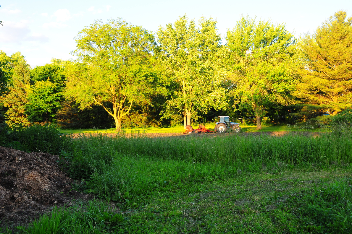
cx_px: 176
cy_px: 117
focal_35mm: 40
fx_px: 396
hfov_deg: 48.0
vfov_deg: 32.9
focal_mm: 27
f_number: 9
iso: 640
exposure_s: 1/125
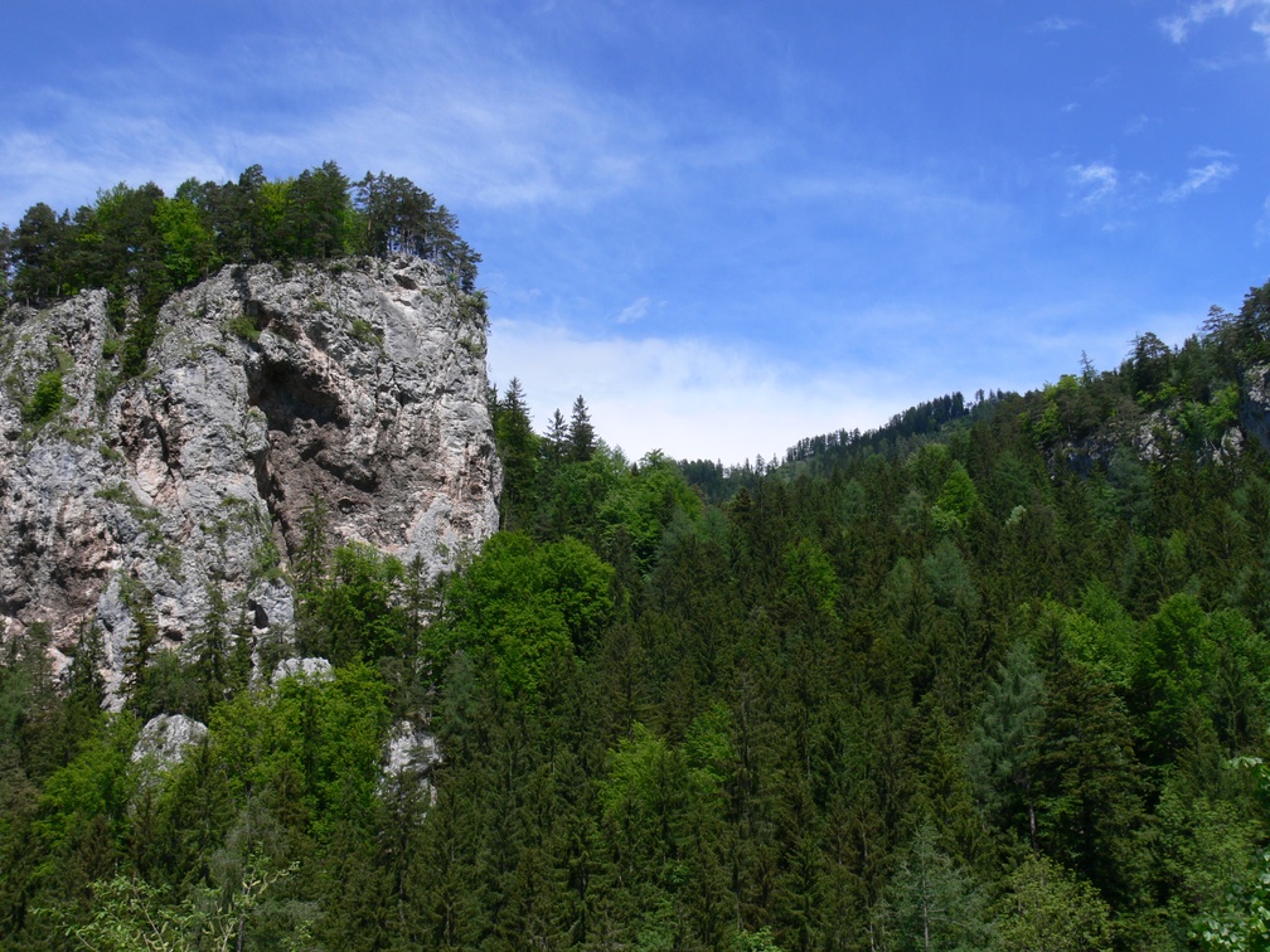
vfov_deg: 40.7
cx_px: 635
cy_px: 476
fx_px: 1284
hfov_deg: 52.6
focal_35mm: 35
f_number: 5.6
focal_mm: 7.4
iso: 80
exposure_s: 1/320
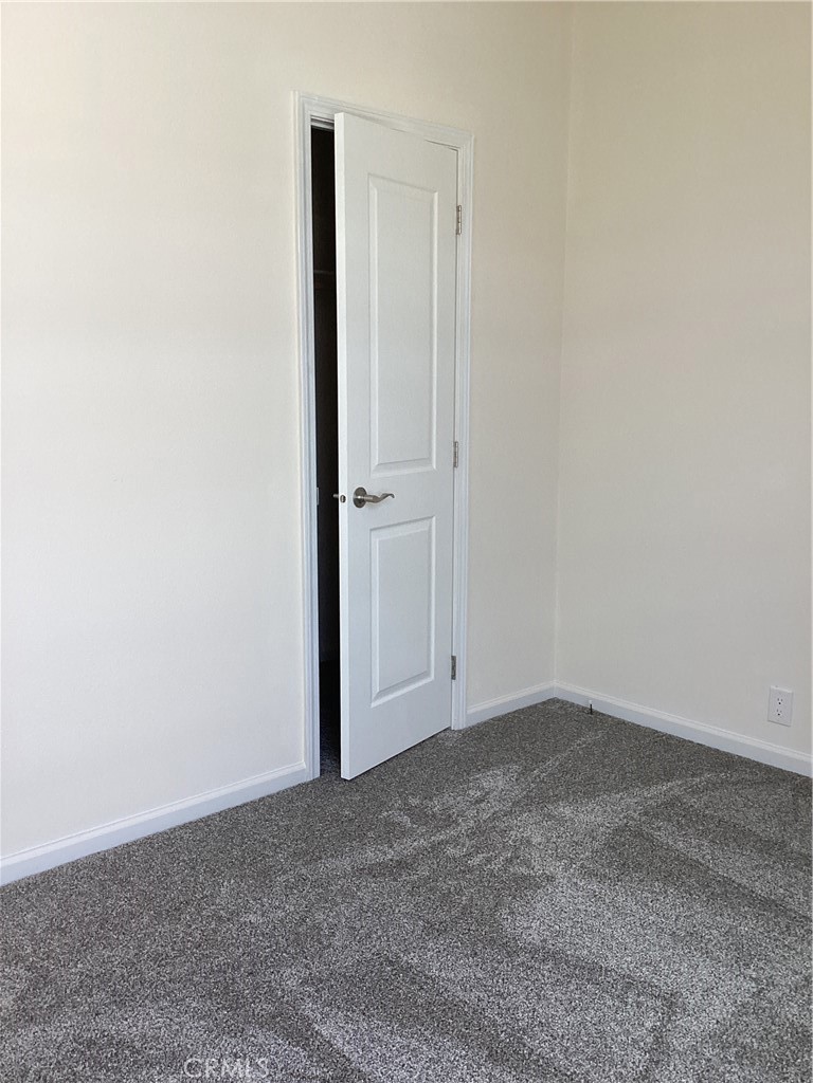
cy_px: 542
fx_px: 971
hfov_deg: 45.4
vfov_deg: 58.4
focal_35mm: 31
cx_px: 406
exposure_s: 1/120
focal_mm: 3.3
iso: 50
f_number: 2.4
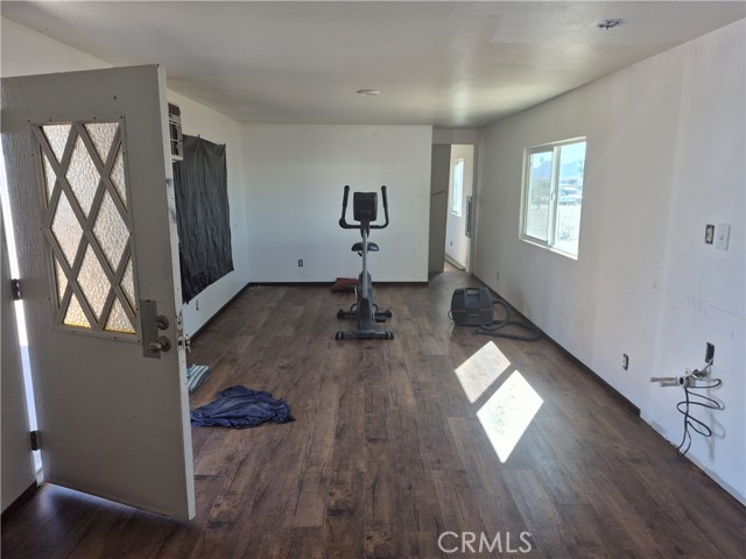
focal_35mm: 23
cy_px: 280
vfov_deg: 58.9
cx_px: 373
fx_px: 496
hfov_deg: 73.9
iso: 32
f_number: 1.8
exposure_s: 1/180
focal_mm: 5.4
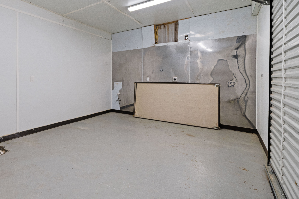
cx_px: 72
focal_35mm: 20
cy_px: 85
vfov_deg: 61.7
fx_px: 166
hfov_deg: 77.3
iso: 125
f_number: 5.6
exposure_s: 1/2.5
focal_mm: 12
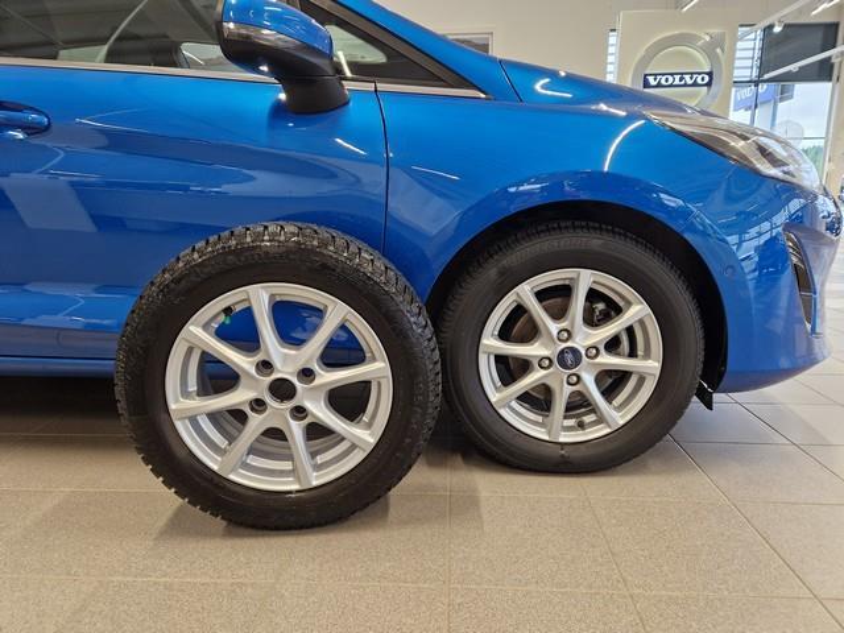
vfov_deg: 58.9
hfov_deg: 73.9
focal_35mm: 23
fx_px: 561
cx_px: 422
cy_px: 316
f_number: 1.8
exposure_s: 1/100
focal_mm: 5.4
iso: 160
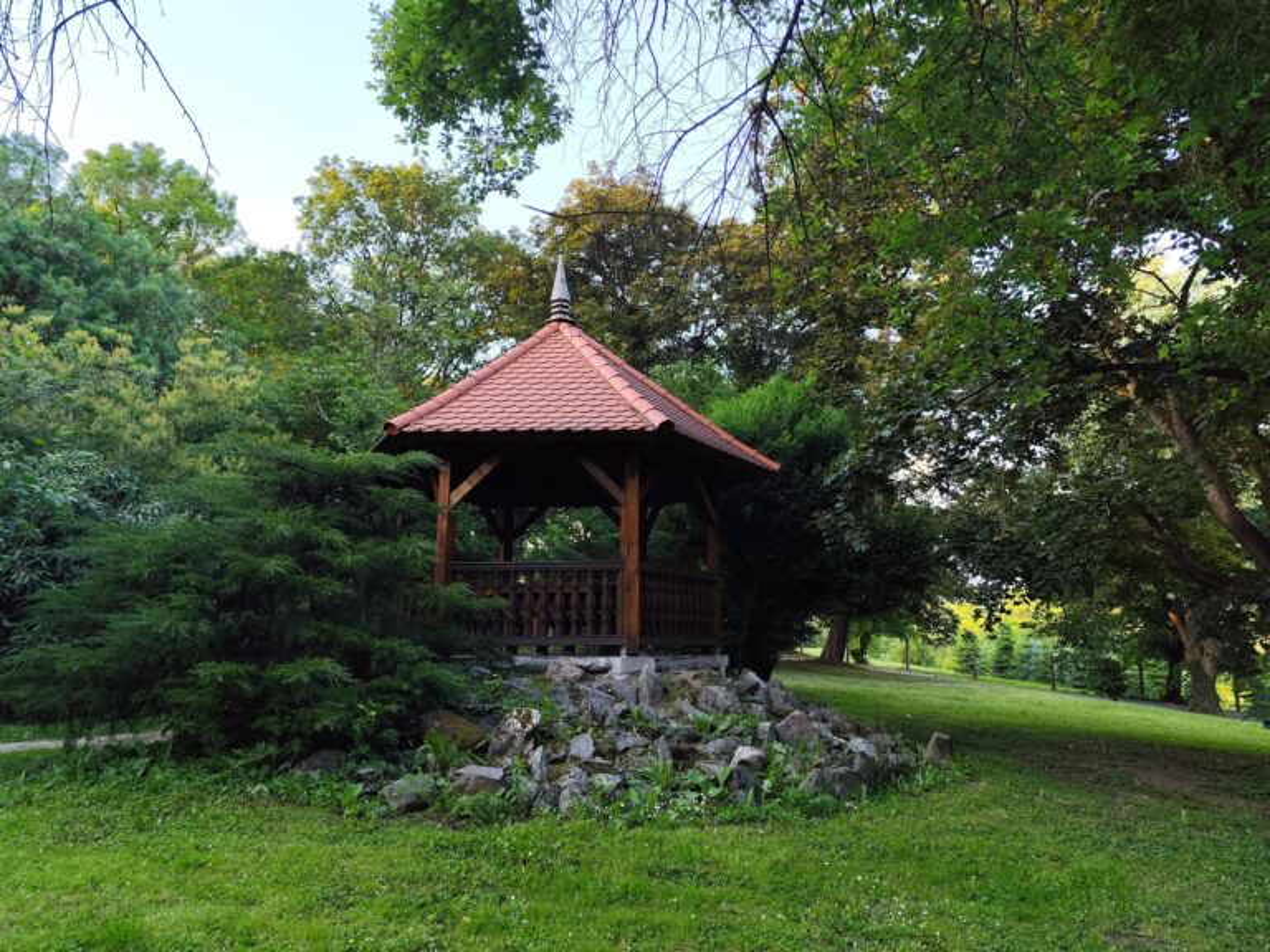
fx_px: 844
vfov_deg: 58.9
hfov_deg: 73.9
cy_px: 476
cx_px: 635
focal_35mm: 23
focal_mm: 6.19
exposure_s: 1/100
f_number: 1.65
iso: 100
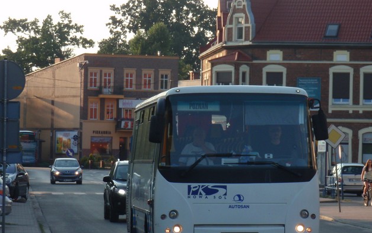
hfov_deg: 9.4
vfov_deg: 5.9
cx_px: 257
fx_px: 2251
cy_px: 111
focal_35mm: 222
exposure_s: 1/160
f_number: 5.6
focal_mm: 26.2
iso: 80
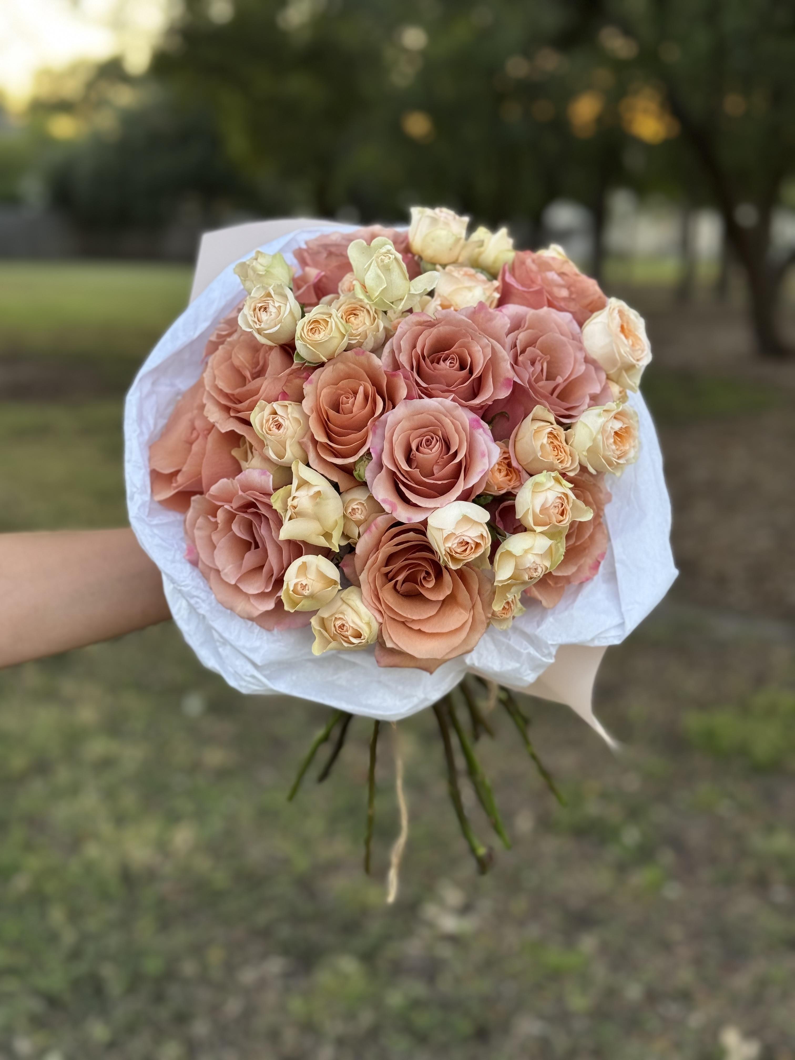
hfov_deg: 30.3
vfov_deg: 39.7
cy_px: 530
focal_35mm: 48
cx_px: 398
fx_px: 1470
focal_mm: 6.76
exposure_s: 1/102
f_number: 1.78
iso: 100
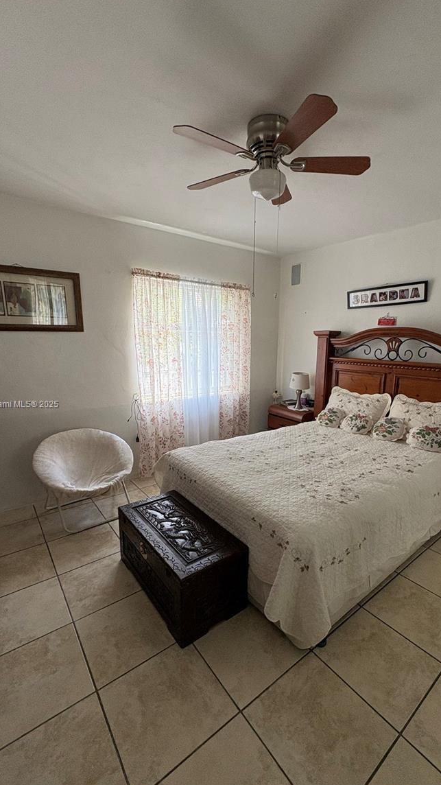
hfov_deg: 66.9
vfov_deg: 99.3
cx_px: 241
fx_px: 333
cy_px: 405
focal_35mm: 16
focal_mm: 2.22
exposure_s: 1/120
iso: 160
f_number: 2.2
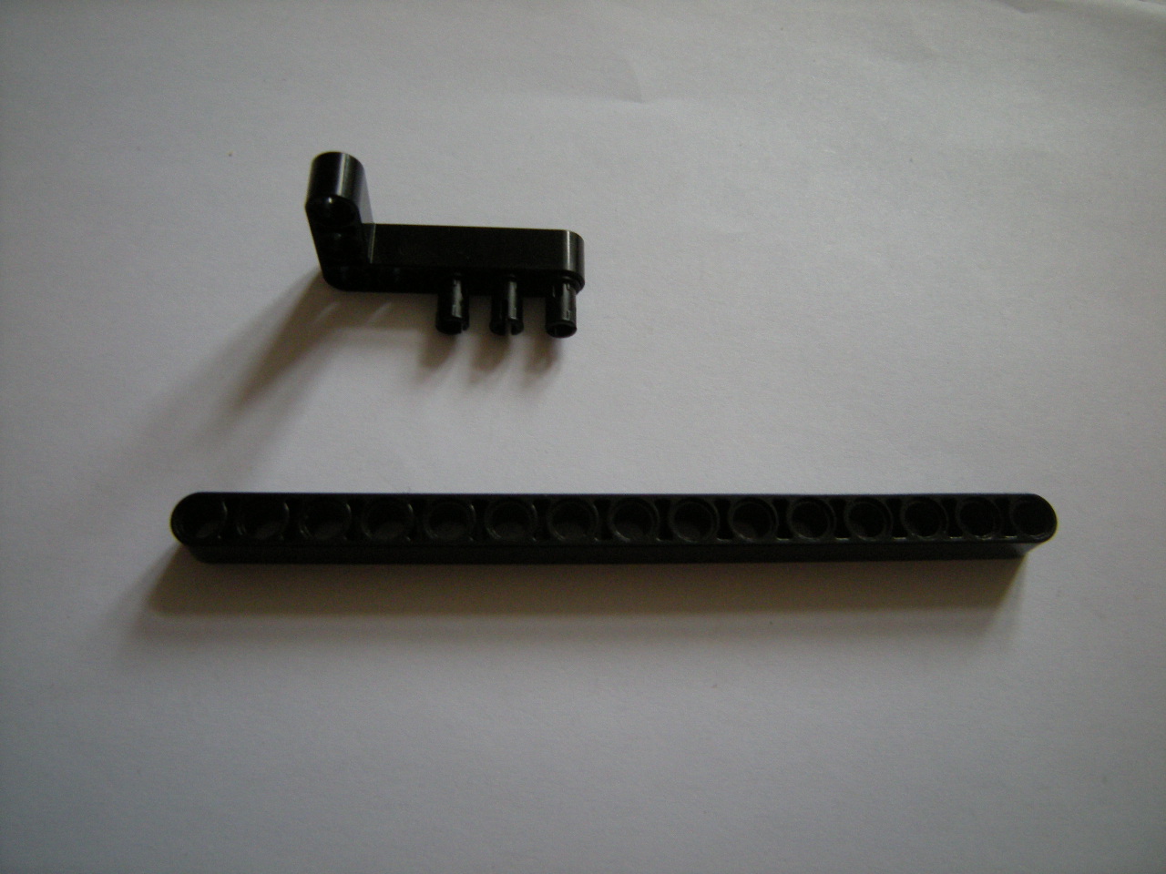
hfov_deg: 63.4
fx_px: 943
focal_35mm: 28
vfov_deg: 49.7
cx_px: 583
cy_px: 437
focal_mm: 4.7
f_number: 2.8
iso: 266
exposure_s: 1/62.8
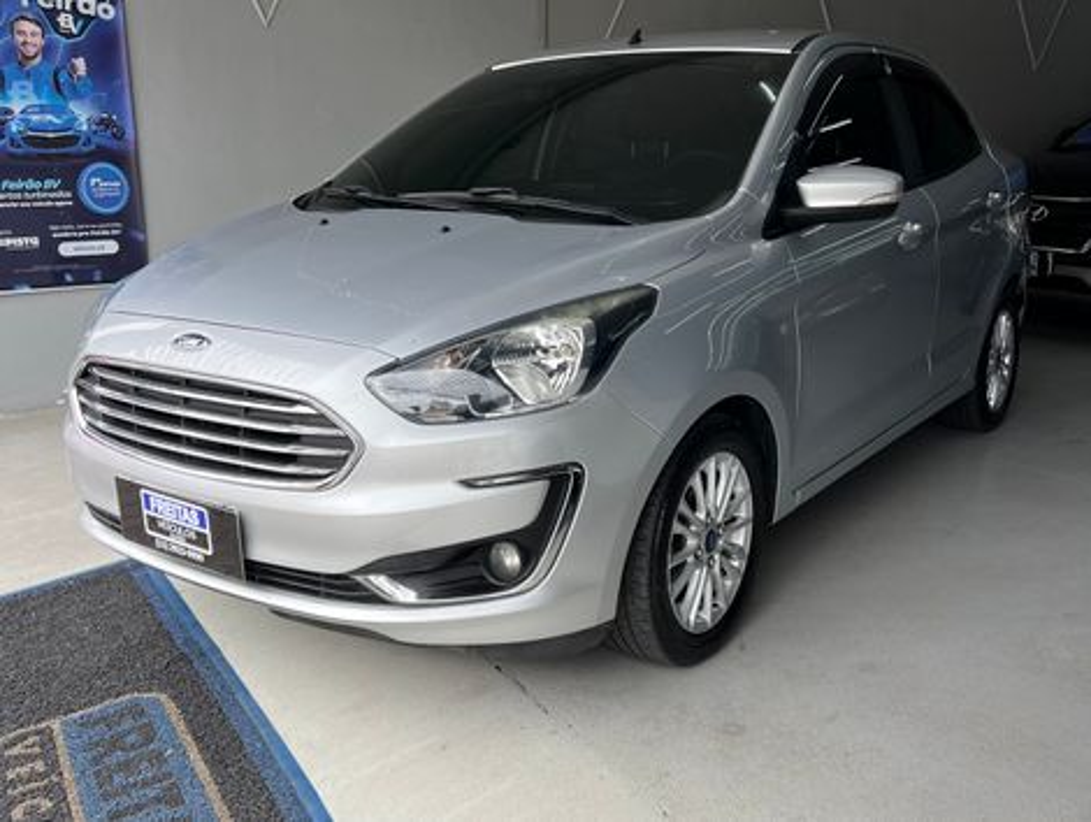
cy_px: 411
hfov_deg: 67.2
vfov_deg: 53.2
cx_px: 546
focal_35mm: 26
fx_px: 821
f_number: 1.5
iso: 50
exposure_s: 1/709
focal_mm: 5.7
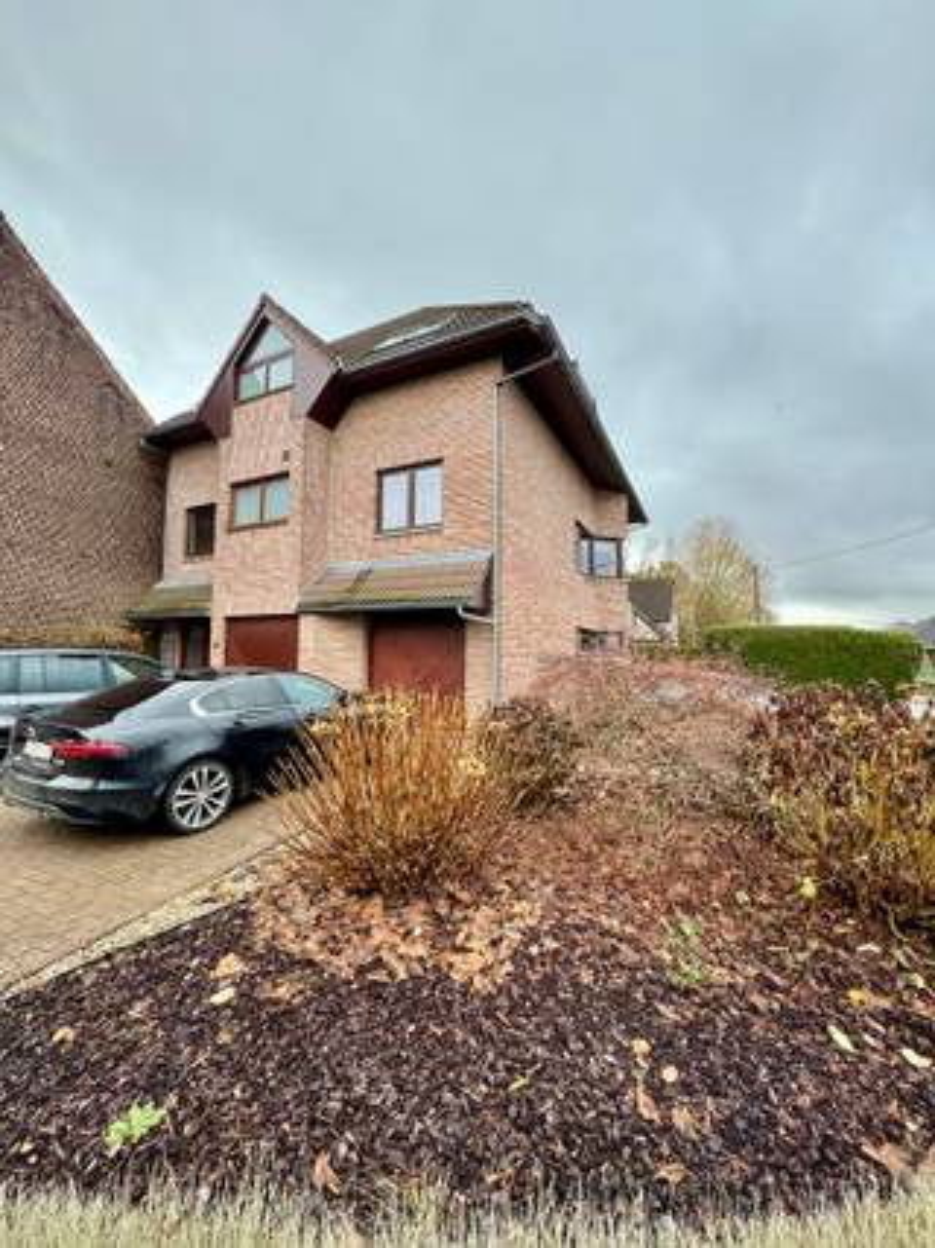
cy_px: 624
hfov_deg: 85.6
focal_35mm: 14
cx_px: 468
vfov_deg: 102.1
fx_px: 504
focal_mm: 2.22
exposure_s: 1/99
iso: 50
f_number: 2.2
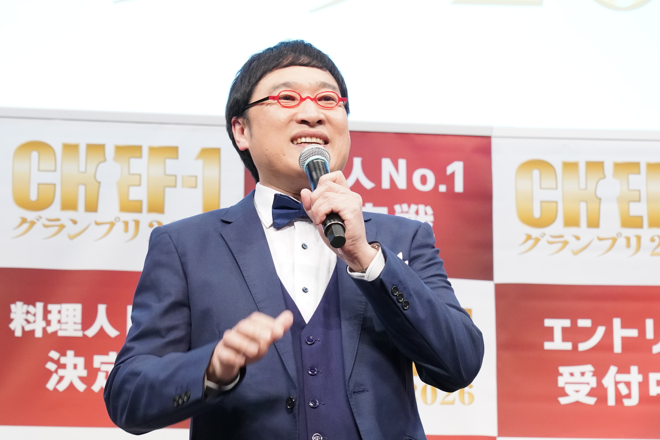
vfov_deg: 8.7
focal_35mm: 157
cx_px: 330
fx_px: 2878
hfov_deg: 13.1
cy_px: 220
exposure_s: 1/160
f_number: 6.3
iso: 5000
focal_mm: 105
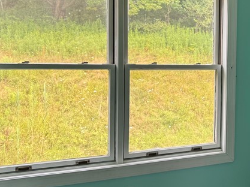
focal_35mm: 59
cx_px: 257
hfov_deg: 30.2
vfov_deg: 24.7
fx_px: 426
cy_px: 75
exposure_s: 1/121
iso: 64
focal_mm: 6.76
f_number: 1.78
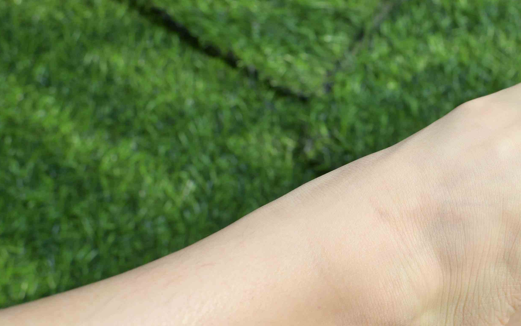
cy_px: 189
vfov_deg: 19.4
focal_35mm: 67
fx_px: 951
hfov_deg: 29.4
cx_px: 470
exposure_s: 1/200
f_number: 6.3
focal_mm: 35
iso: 200
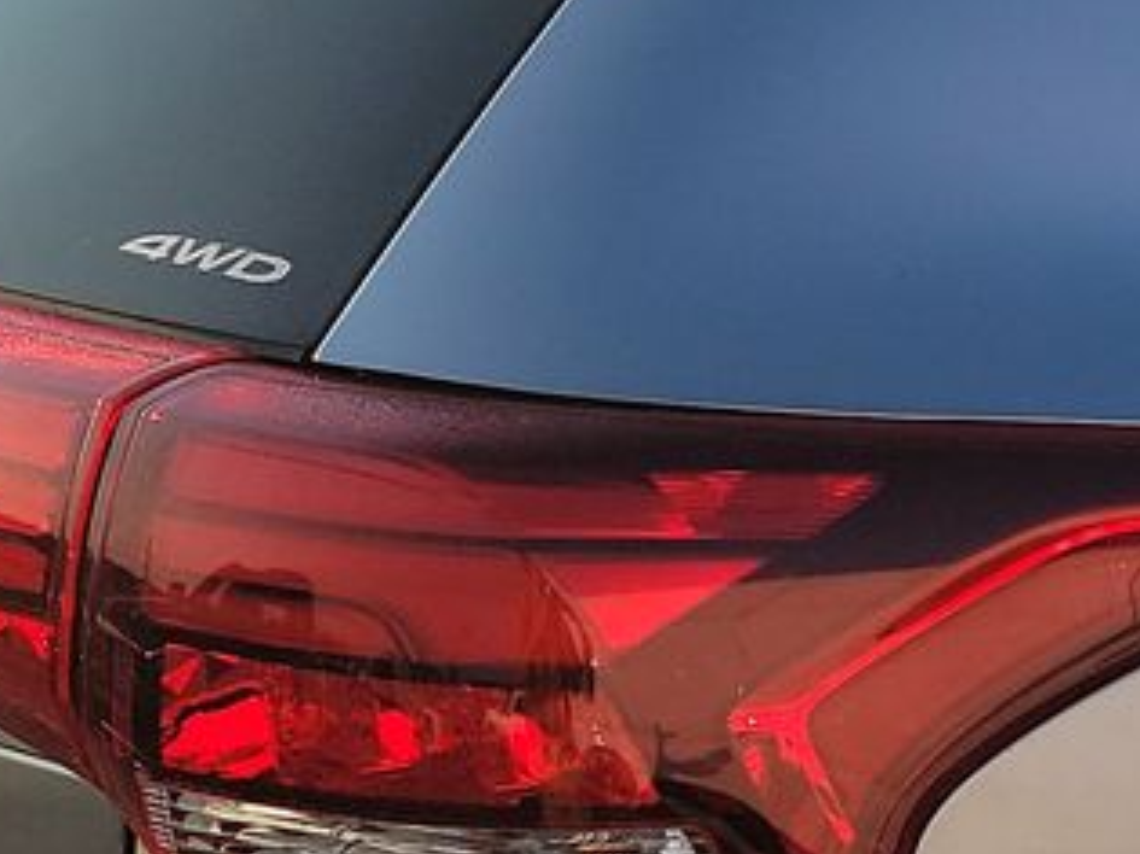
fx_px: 4016
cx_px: 1914
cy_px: 626
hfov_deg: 14.6
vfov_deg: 12.1
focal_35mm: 122
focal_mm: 6.7
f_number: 1.8
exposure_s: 1/405
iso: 50
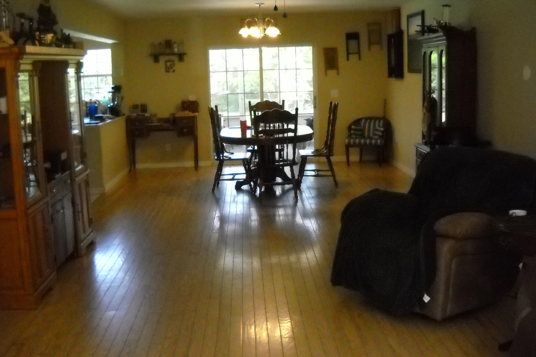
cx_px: 260
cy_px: 160
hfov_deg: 44.5
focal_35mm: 44
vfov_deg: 30.5
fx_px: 655
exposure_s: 1/201
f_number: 3.1
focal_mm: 6.72
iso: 800
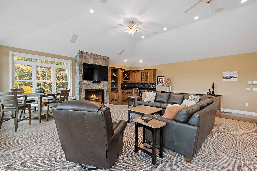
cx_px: 128
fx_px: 107
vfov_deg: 77.3
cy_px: 86
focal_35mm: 15
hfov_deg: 100.4
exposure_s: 1/3
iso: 500
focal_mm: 10
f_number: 8
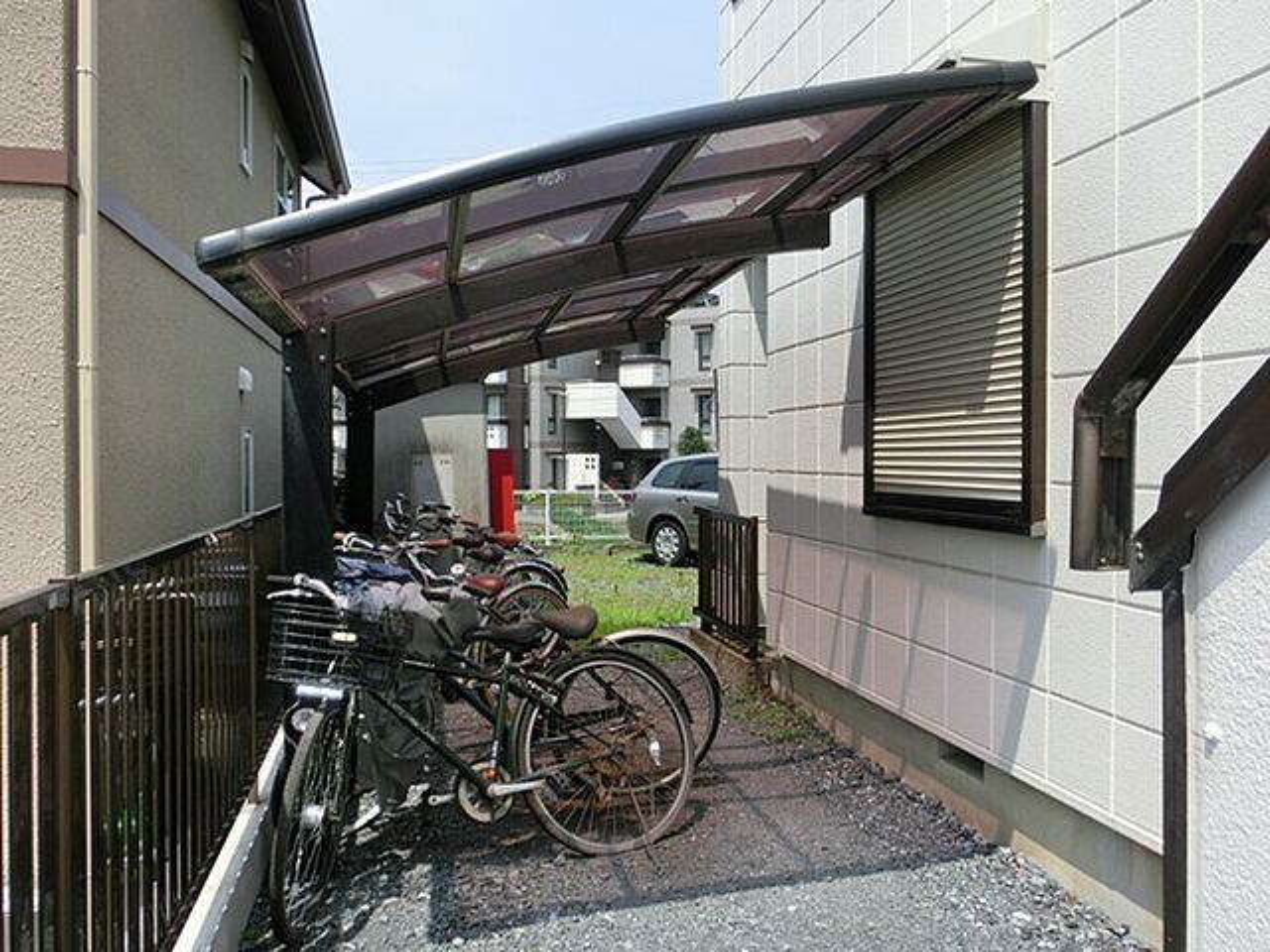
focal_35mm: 28
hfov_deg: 63.4
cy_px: 476
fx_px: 1027
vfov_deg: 49.7
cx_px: 635
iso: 80
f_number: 8.8
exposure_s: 1/160
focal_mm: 5
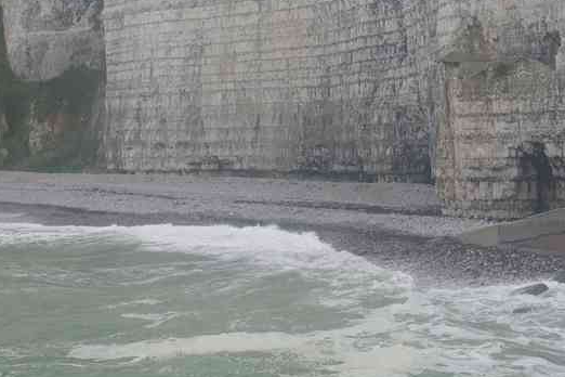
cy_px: 58
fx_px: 1396
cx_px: 154
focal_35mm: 89
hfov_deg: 22.7
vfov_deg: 15.2
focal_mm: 31
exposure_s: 1/60
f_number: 9
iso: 200
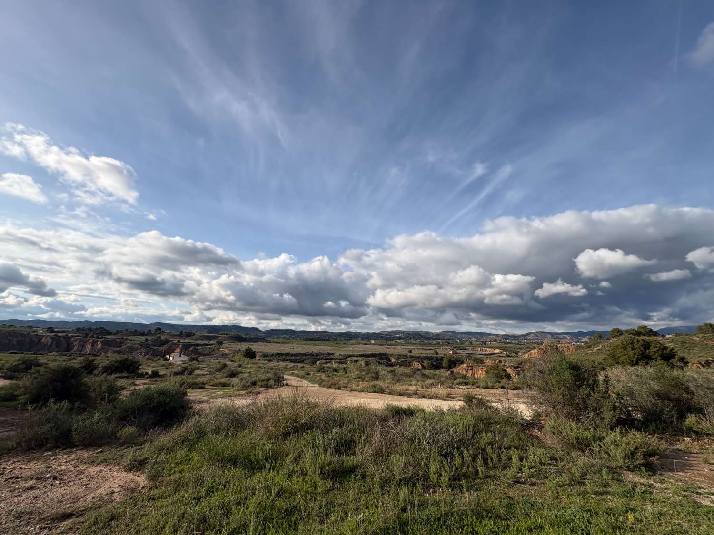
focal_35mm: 14
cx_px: 357
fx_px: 289
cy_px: 268
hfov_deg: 102.1
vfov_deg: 85.7
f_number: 2.2
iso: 50
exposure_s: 1/2674
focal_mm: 2.22
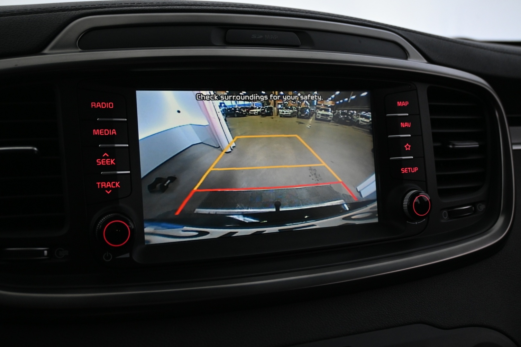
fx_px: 532
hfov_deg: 52.2
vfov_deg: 36.2
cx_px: 260
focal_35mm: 37
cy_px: 174
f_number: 4.2
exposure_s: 1/40
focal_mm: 24.5
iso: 1600
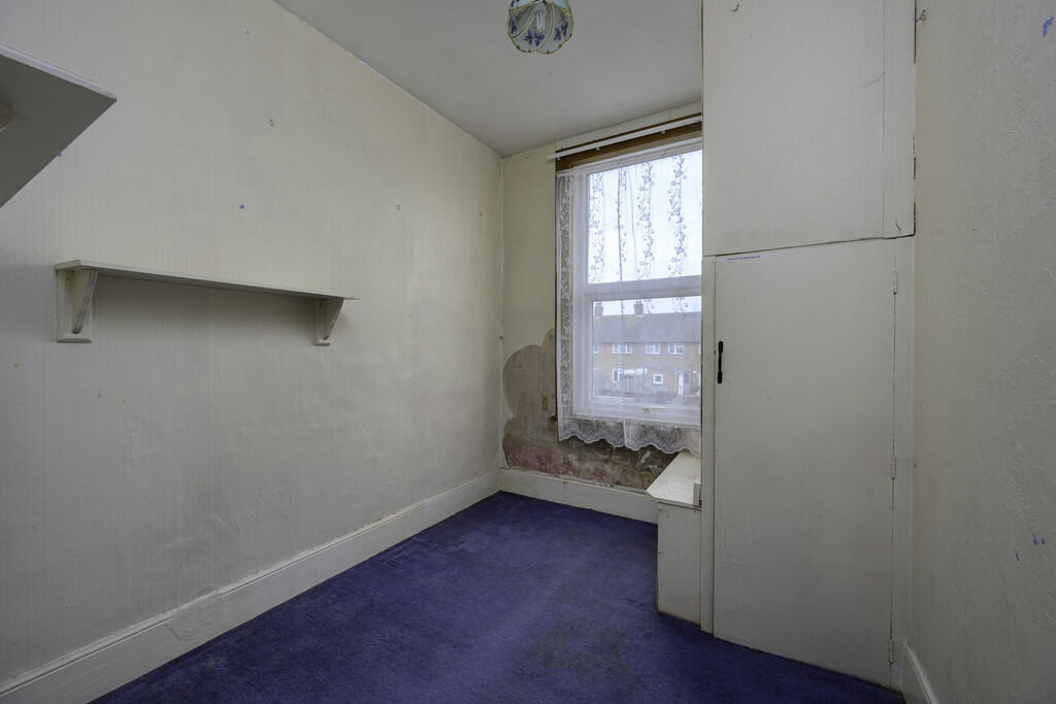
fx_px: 411
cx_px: 528
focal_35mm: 14
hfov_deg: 104.2
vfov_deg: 81.2
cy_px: 352
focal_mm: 14
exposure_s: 1/60
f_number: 8
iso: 320
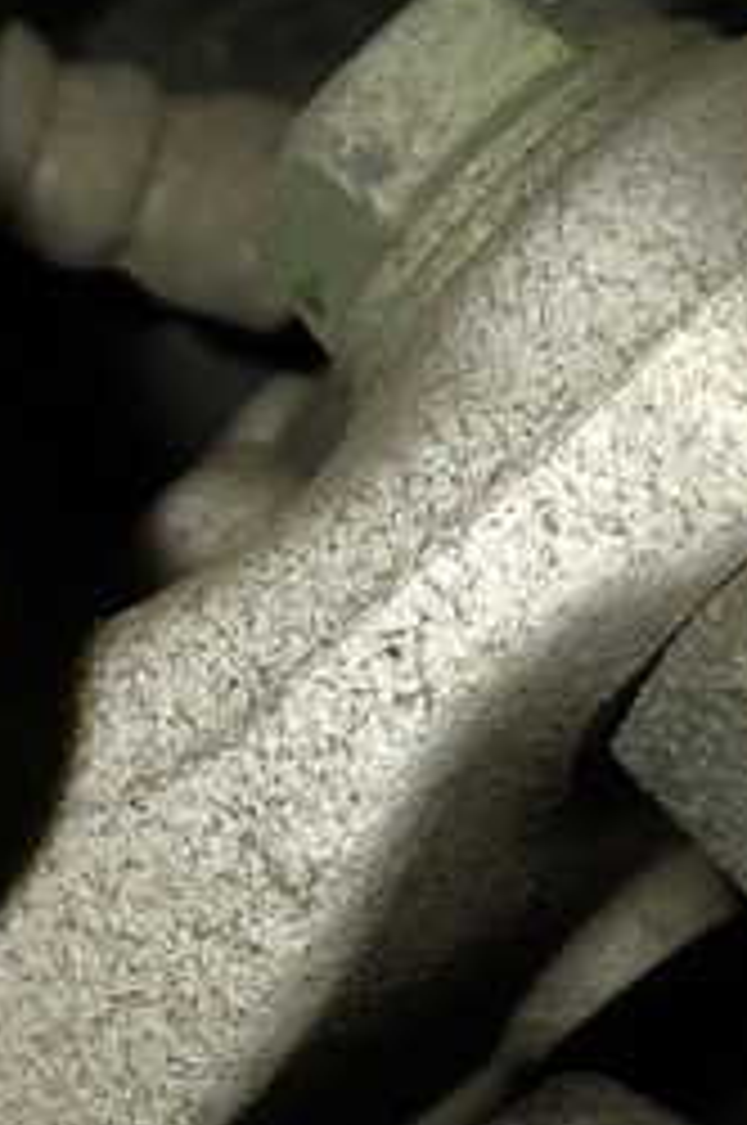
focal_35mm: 75
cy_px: 914
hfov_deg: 16.0
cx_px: -500
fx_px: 2341
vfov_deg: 26.5
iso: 200
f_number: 2.3
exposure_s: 1/60
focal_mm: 5.4
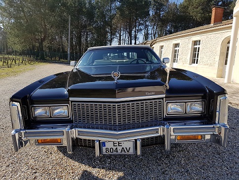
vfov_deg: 53.1
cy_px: 90
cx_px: 120
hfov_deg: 67.3
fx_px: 180
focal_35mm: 26
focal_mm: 4.2
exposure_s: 1/2560
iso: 50
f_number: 1.7
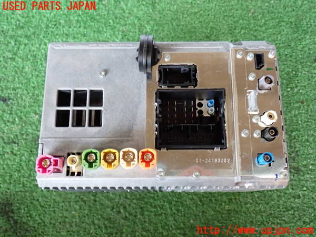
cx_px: 158
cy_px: 118
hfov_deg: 49.0
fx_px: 347
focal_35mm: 38
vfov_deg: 37.7
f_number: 2.7
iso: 400
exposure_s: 1/40
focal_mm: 6.83
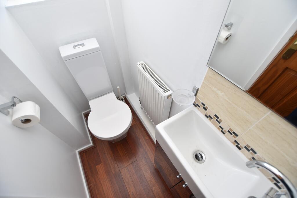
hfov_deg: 100.4
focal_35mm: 15
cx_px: 148
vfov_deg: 77.3
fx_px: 124
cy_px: 99
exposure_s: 1/25
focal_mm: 10
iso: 100
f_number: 3.5
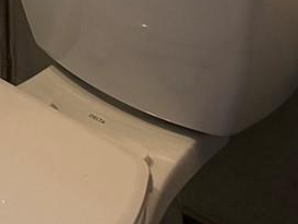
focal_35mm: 180
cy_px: -483
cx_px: -165
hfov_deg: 10.6
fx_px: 1550
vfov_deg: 7.2
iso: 200
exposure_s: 1/179
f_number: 1.78
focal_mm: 6.76
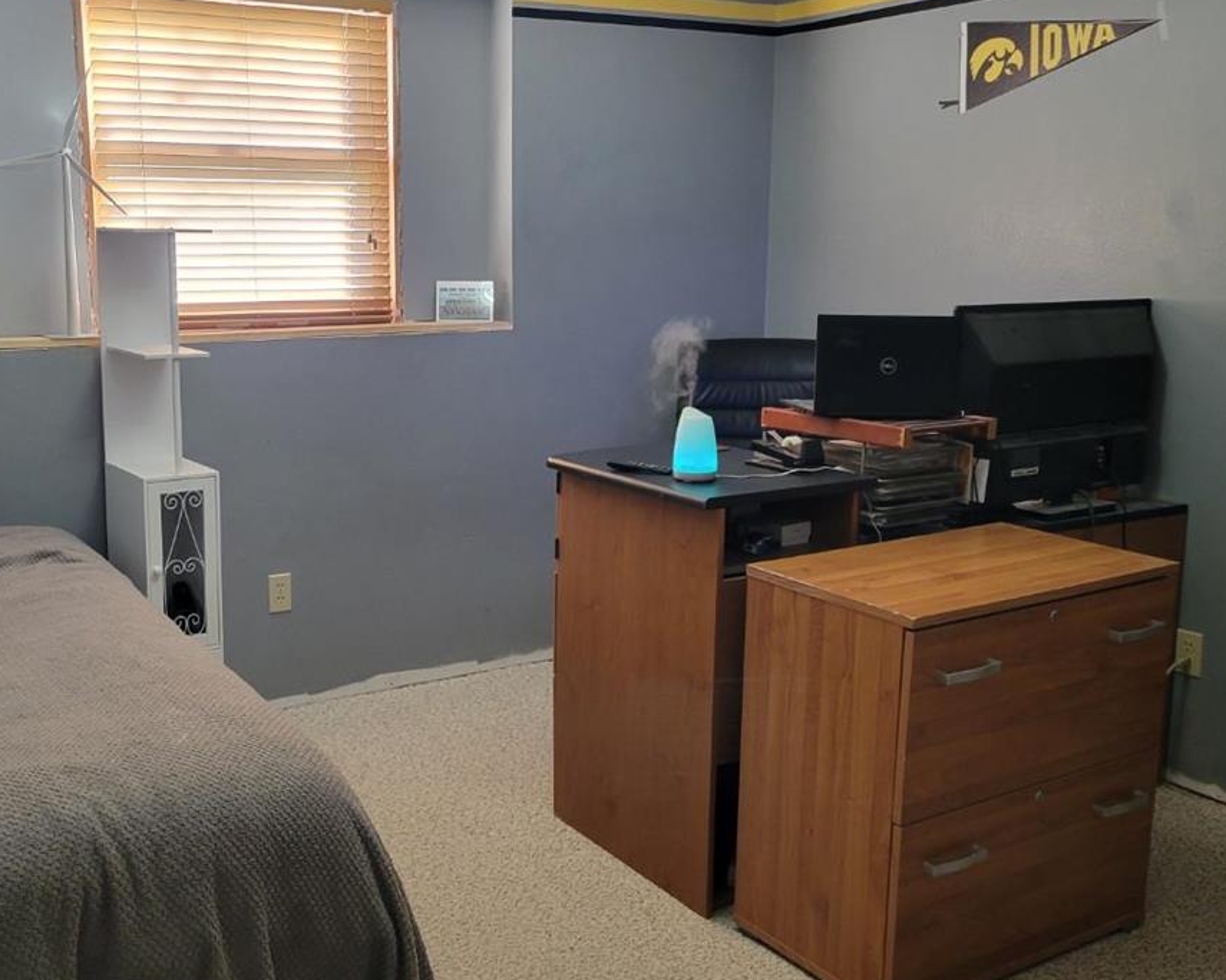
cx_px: 486
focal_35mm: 38
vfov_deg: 39.2
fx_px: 1379
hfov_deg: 47.6
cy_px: 486
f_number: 1.8
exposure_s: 1/60
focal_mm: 5.4
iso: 160
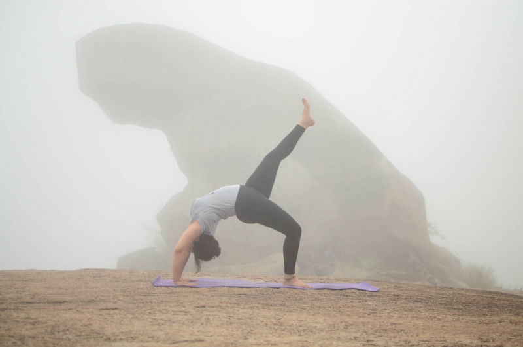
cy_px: 174
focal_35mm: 52
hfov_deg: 37.9
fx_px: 761
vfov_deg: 25.6
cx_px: 262
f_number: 1.8
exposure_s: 1/8000
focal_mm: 35
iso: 500
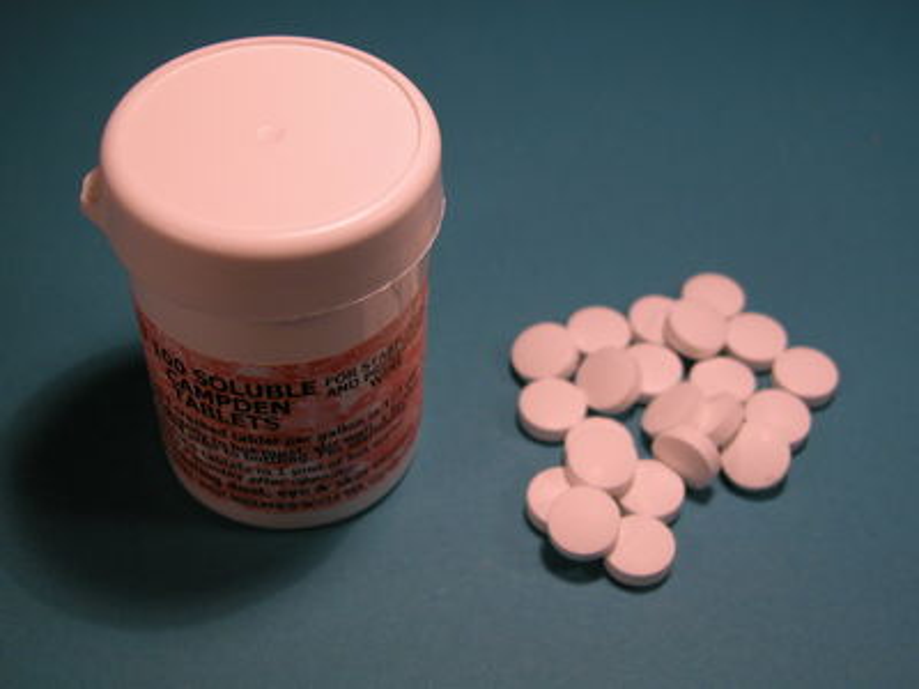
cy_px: 344
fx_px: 1434
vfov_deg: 27.0
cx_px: 460
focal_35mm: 54
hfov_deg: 35.5
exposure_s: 1/132
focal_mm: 13.7
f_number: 3.9
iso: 100
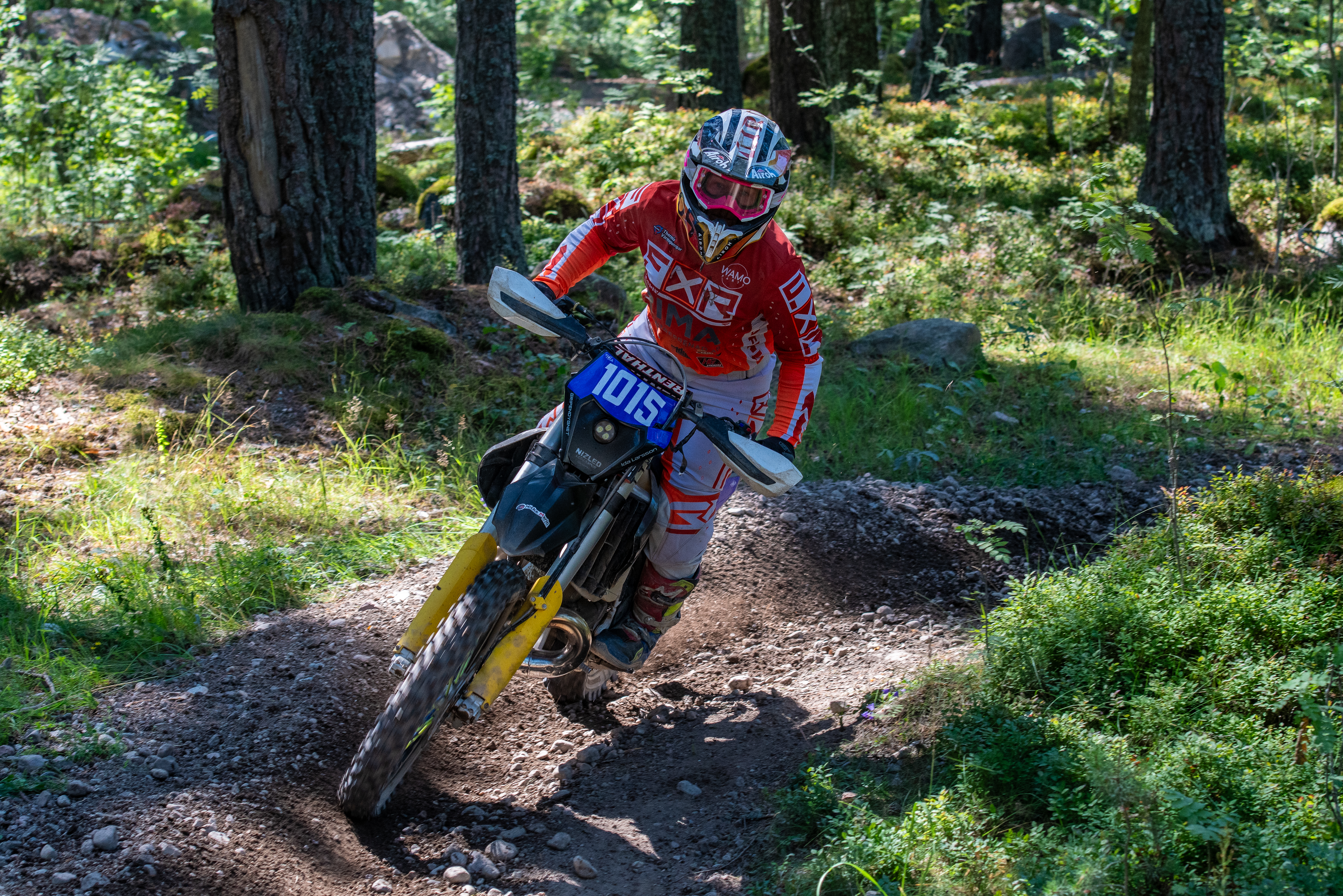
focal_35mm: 105
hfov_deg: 19.5
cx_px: 672
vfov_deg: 13.0
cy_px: 448
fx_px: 3917
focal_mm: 70
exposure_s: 1/320
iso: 400
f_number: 5
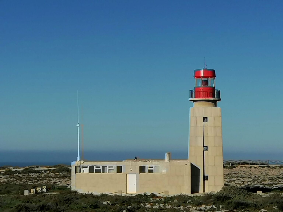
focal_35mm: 126
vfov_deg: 11.8
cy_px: 106
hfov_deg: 15.6
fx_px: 1030
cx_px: 142
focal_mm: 4.75
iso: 50
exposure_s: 1/4630
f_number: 1.8
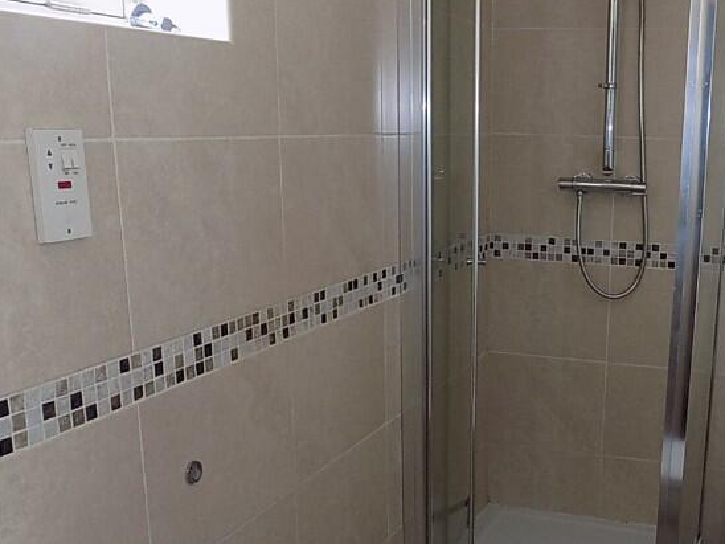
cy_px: 367
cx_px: 531
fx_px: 901
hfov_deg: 42.7
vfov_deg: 33.3
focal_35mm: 43
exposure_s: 1/30
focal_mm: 4
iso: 160
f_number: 3.1
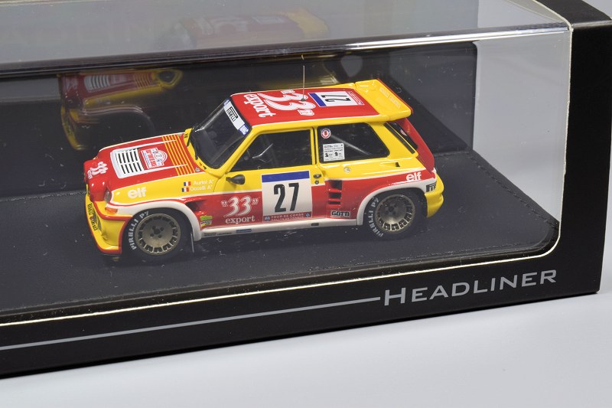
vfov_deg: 18.9
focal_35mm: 72
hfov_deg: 28.1
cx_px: 306
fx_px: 1224
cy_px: 204
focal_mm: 48
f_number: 22
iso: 100
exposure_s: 1/2
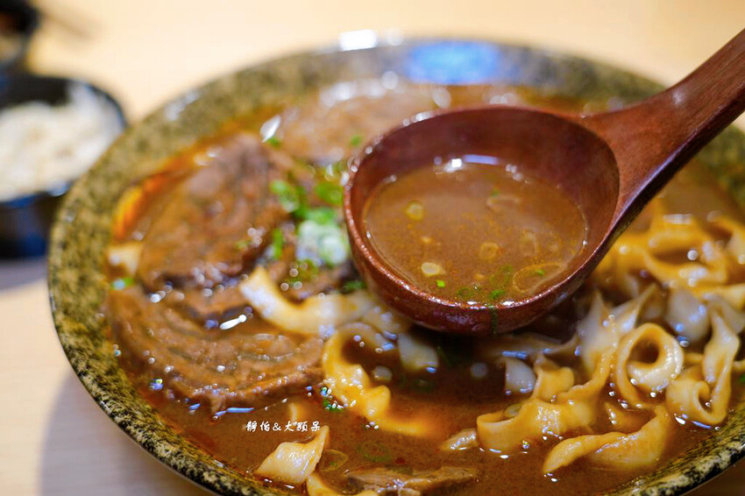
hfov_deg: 41.9
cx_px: 372
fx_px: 972
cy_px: 248
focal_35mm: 47
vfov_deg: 28.6
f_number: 4
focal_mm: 47
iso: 500
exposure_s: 1/50
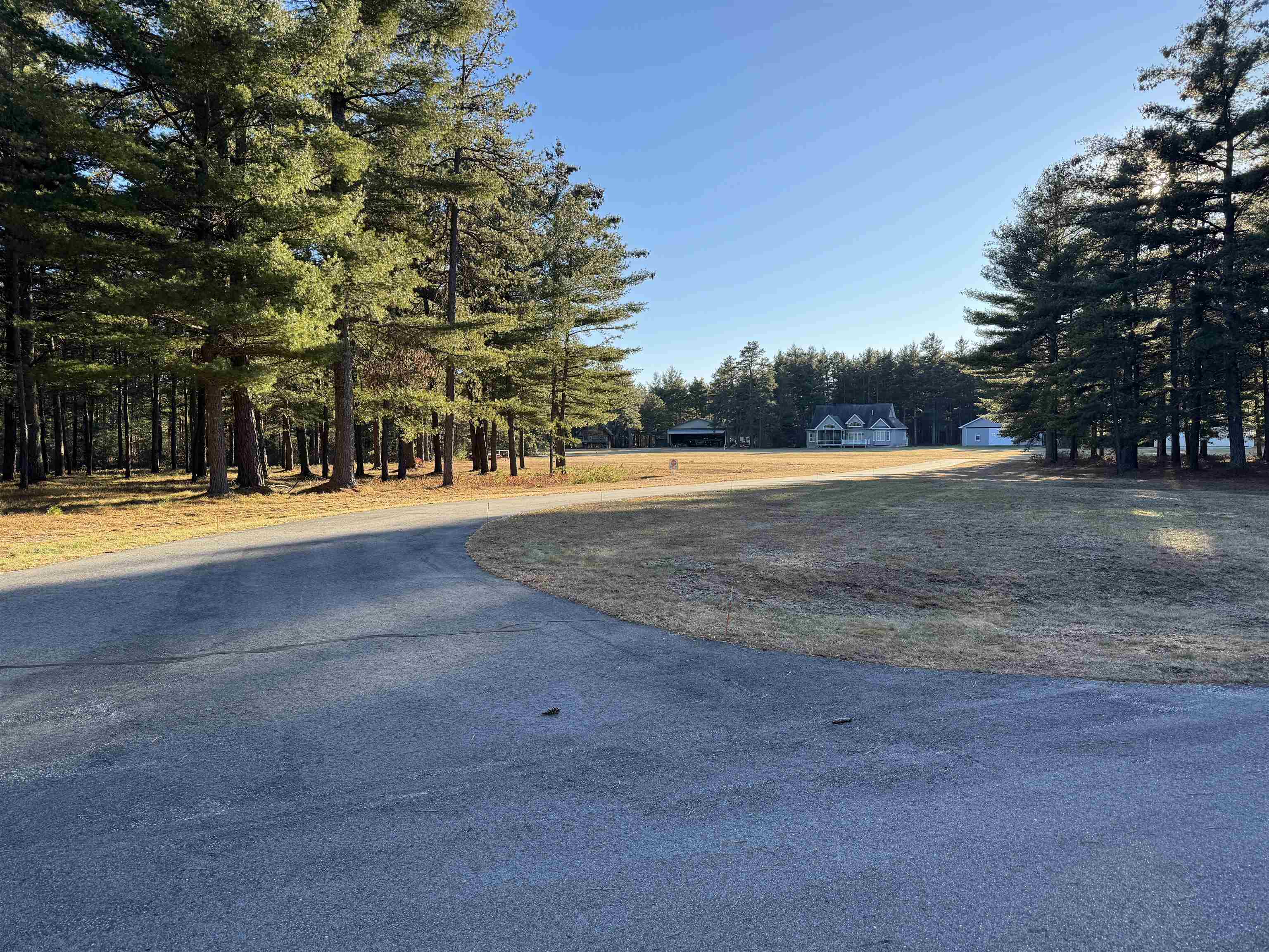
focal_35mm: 24
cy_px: 476
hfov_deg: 71.6
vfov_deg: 56.8
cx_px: 634
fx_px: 880
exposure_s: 1/1215
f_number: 1.78
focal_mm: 6.86
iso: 80
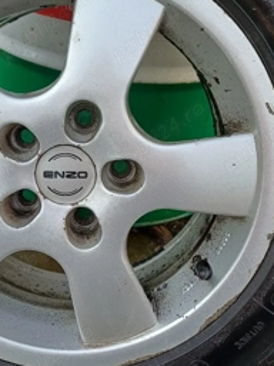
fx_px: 412
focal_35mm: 39
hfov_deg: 36.1
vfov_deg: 47.7
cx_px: 76
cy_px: 154
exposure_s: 1/345
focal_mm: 4.65
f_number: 1.8
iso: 50
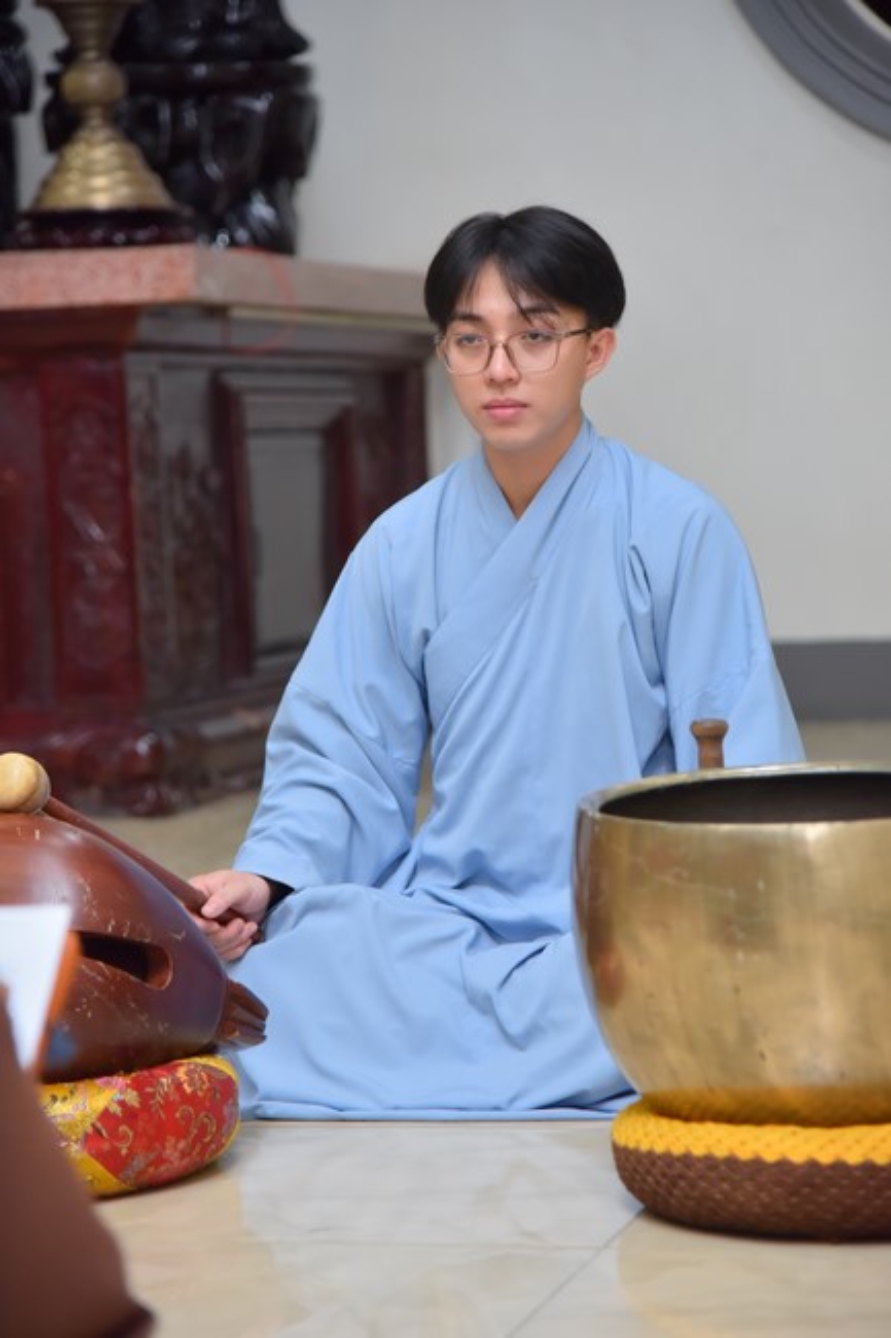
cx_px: 446
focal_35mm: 105
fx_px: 3900
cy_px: 669
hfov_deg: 13.0
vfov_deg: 19.5
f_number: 4
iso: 1000
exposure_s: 1/100
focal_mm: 105
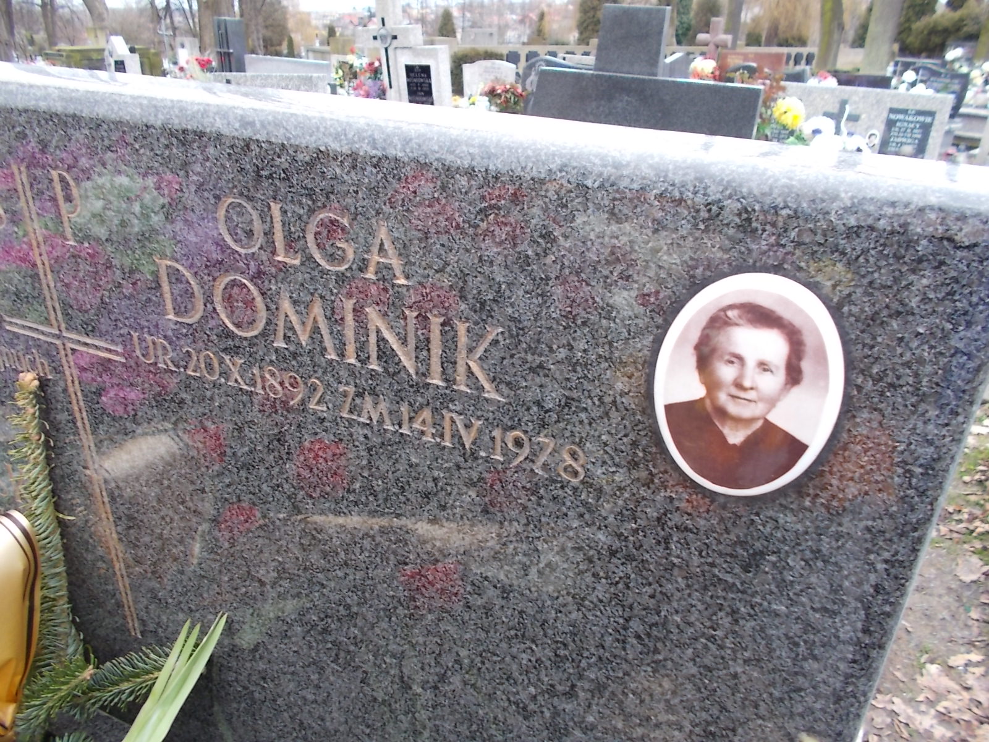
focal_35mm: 26
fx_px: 743
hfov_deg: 67.3
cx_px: 494
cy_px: 371
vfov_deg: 53.1
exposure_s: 1/25
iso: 80
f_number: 3.2
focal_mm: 4.6
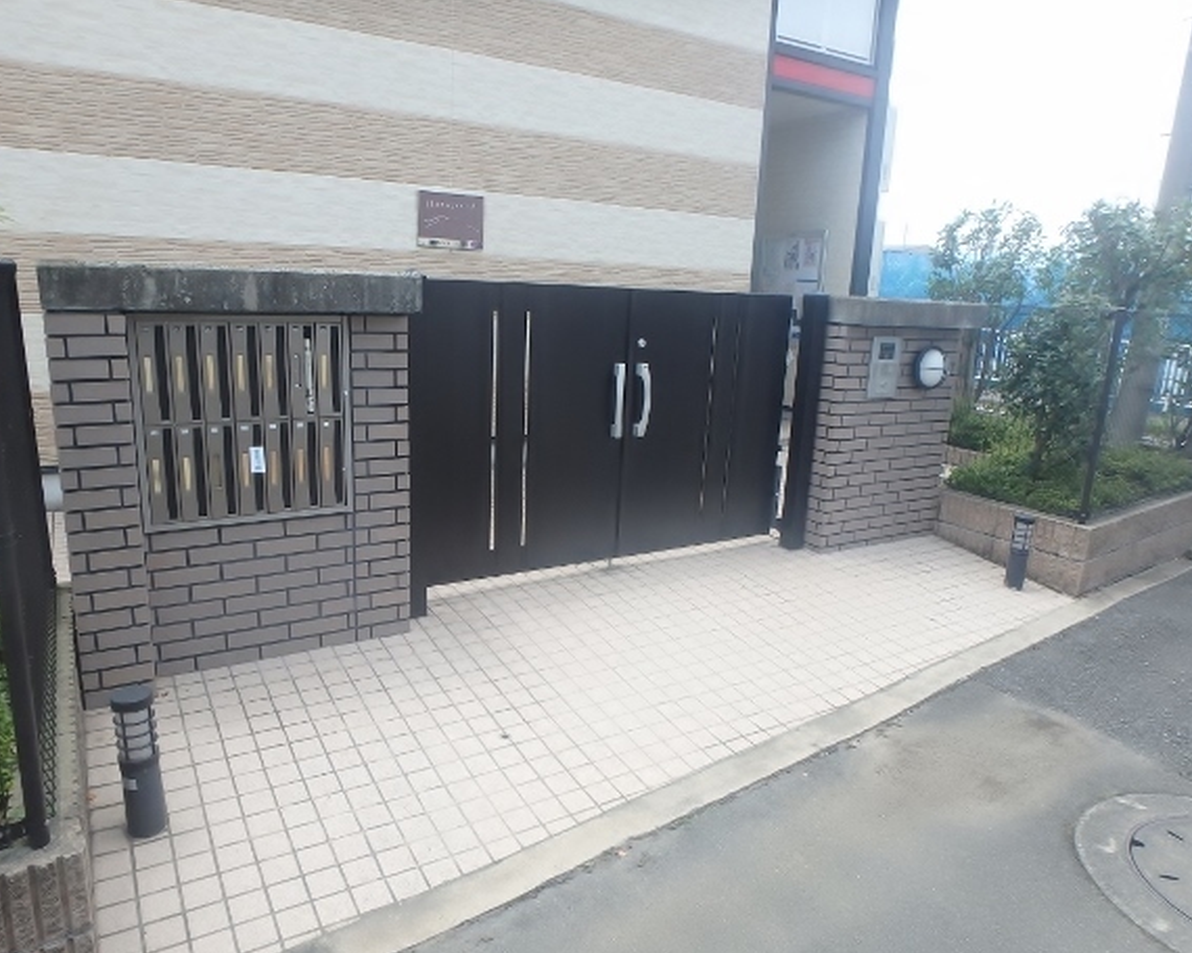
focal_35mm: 23
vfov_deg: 60.9
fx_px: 811
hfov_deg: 72.6
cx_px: 571
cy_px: 497
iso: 125
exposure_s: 1/320
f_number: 3.5
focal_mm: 3.7
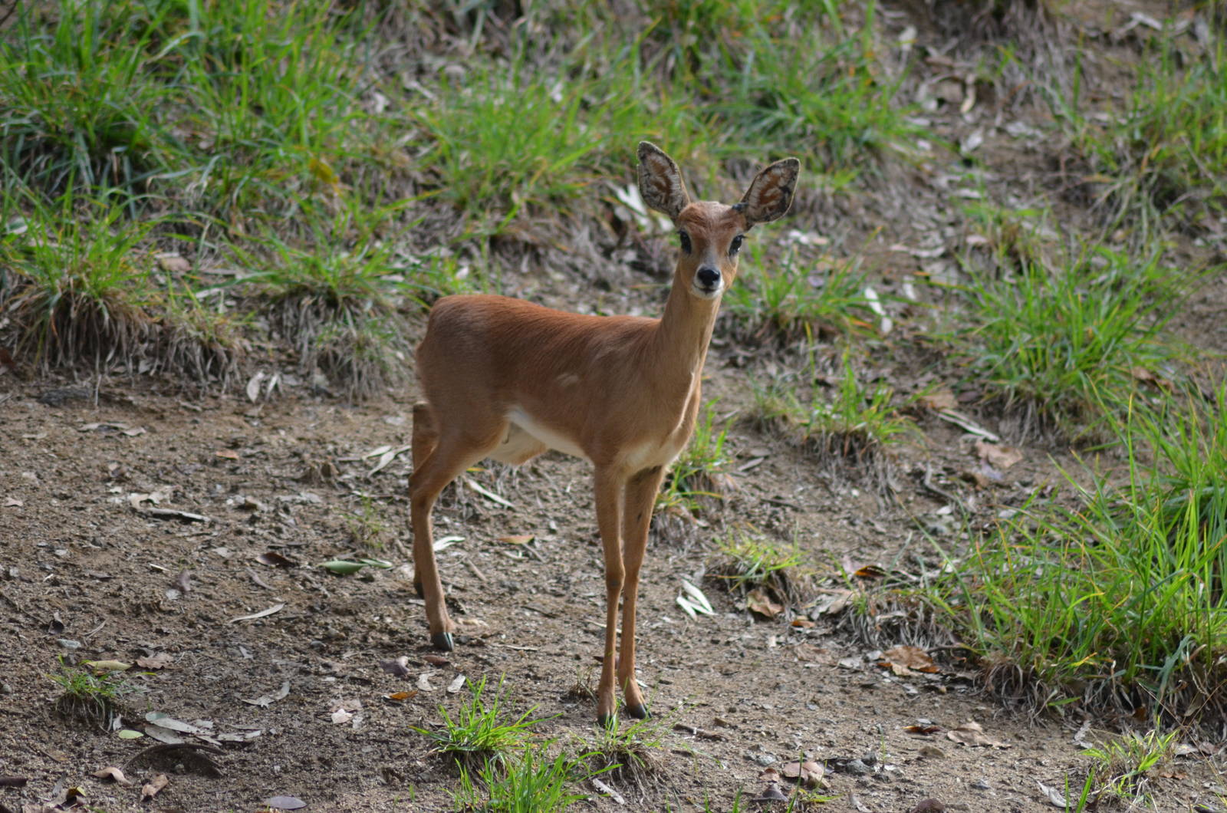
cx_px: 614
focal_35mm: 375
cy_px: 406
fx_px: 12756
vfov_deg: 3.7
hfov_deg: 5.5
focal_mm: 250
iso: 800
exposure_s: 1/800
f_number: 5
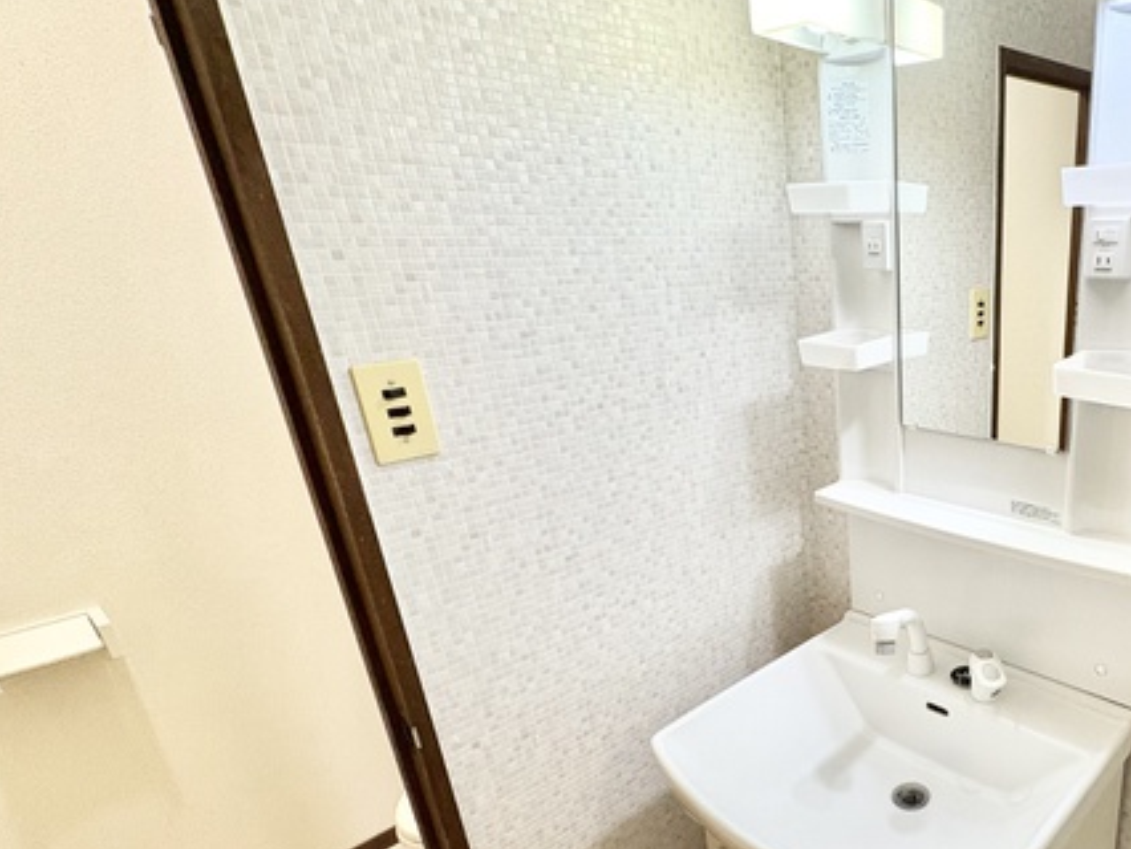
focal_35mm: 23
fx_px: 752
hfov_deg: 66.4
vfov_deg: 58.1
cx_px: 921
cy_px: 540
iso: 200
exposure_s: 1/120
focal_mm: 2.22
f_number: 2.2
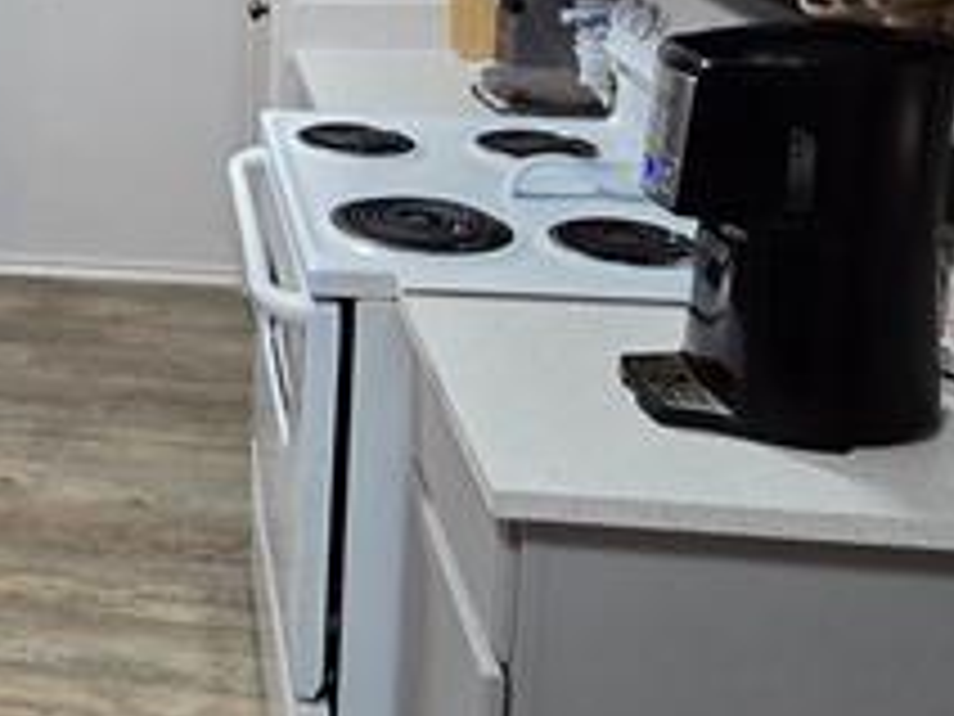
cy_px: -23
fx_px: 1295
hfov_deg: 34.4
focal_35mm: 47
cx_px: -117
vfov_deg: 28.7
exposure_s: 1/60
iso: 320
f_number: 2.2
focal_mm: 2.2
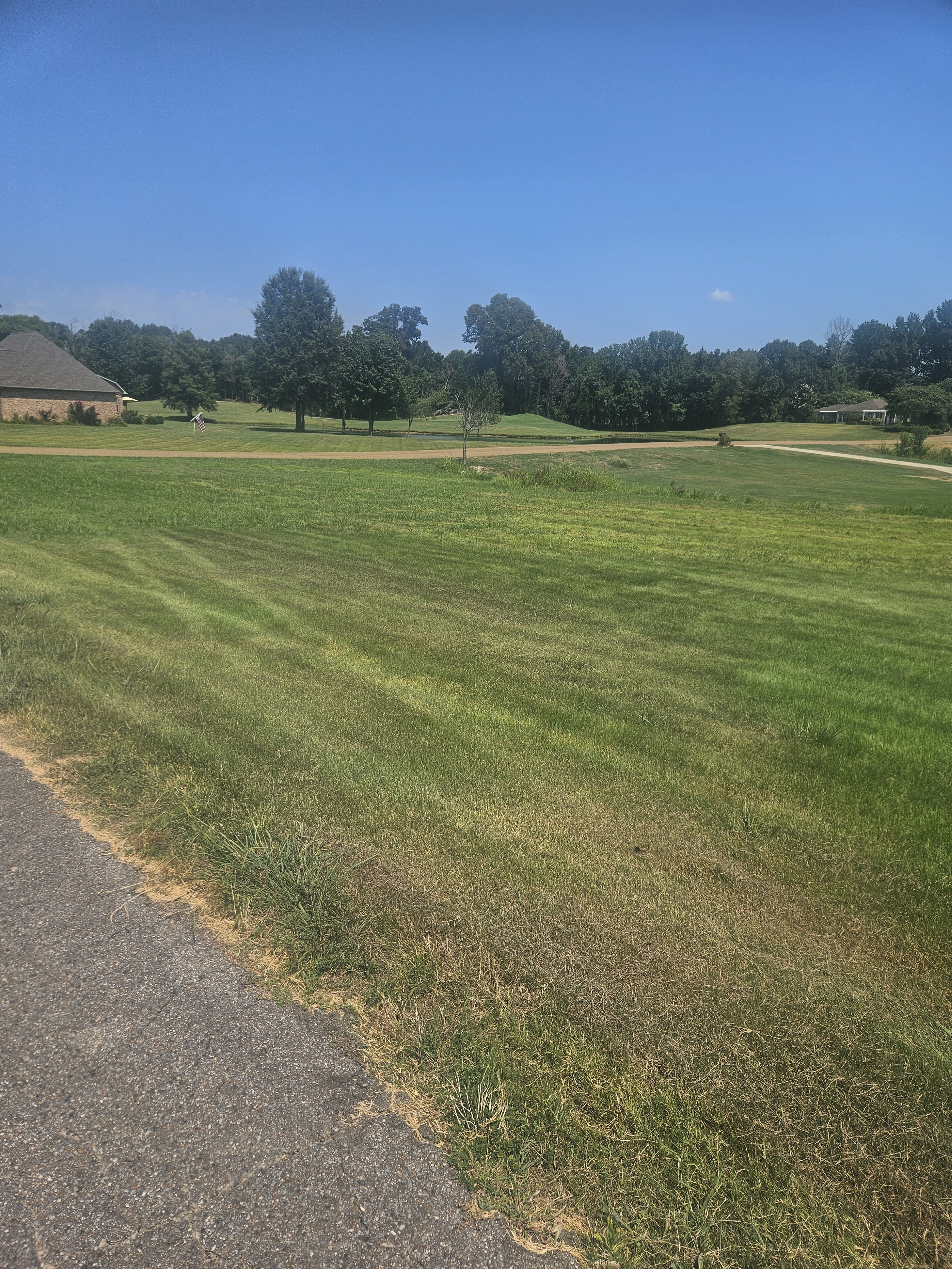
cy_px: 634
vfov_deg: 73.9
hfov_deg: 58.9
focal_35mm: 23
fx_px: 843
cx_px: 476
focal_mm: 5.4
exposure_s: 1/2327
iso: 25
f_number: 1.8
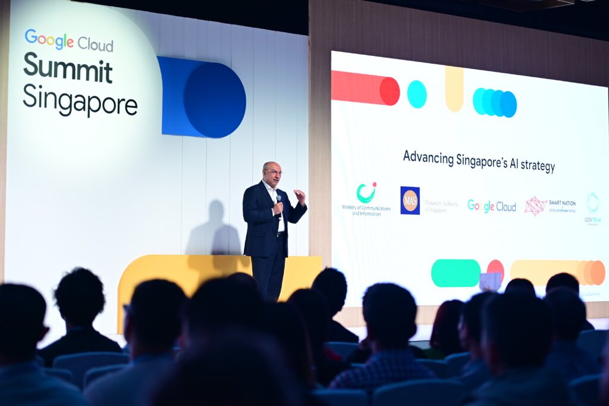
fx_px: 1353
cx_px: 304
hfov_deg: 25.4
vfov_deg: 17.1
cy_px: 203
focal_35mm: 80
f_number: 2.8
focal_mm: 80
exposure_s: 1/200
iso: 500
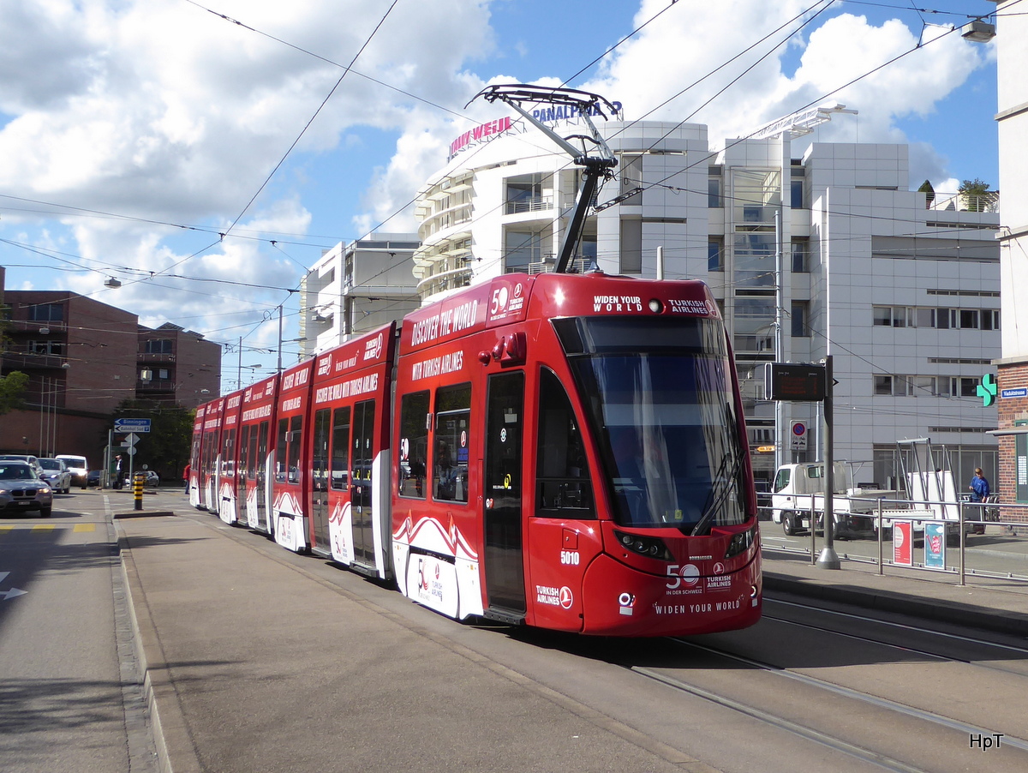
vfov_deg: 44.2
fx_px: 951
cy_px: 386
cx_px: 514
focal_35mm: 32
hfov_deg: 56.8
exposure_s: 1/640
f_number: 3.5
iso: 80
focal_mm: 5.4
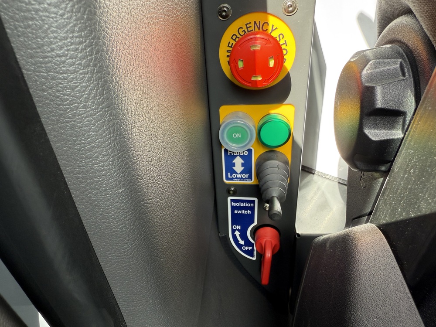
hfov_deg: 71.6
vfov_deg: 56.8
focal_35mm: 24
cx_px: 218
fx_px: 302
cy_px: 164
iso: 80
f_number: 2.2
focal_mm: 2.22
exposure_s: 1/99
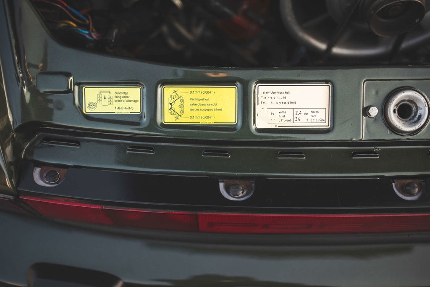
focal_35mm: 35
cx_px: 215
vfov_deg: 37.9
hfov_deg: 54.4
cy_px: 144
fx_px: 418
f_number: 1.4
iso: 400
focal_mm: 35
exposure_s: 1/1600
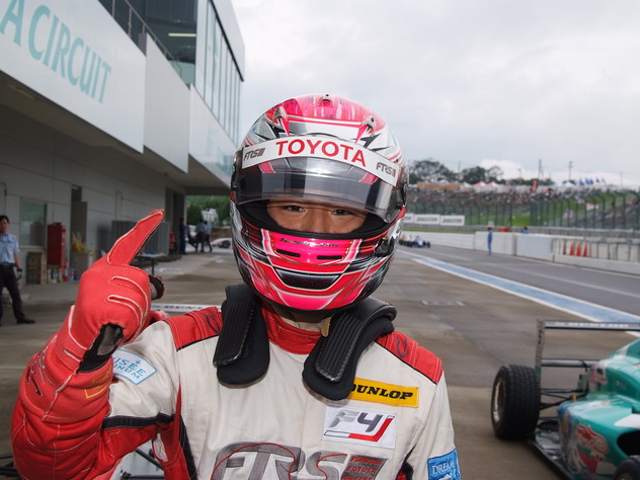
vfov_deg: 31.5
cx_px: 311
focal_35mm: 46
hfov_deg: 41.2
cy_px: 240
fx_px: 850
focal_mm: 28
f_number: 5.6
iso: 100
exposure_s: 1/142
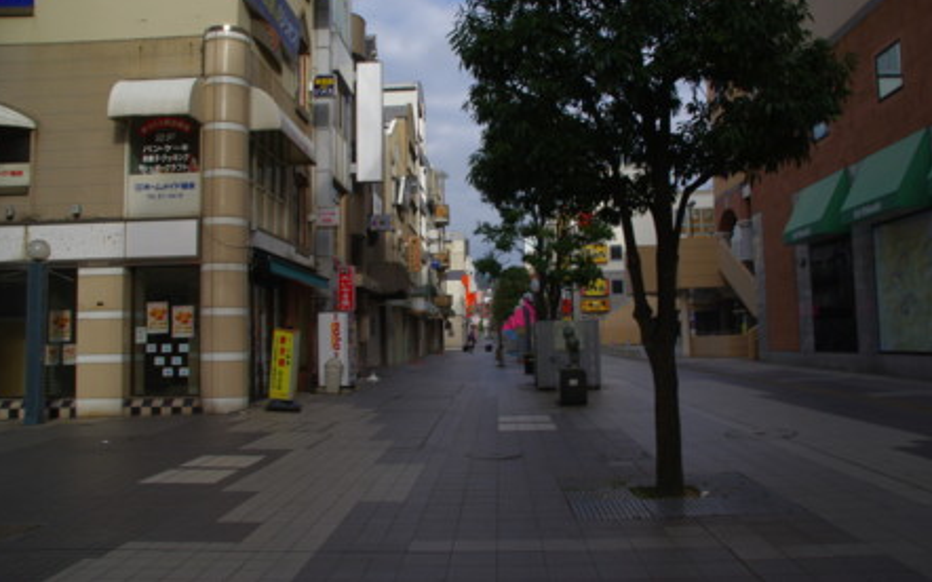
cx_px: 464
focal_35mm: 28
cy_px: 268
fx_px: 711
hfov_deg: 66.5
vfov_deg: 44.5
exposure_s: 1/180
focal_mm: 18
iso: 100
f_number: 8
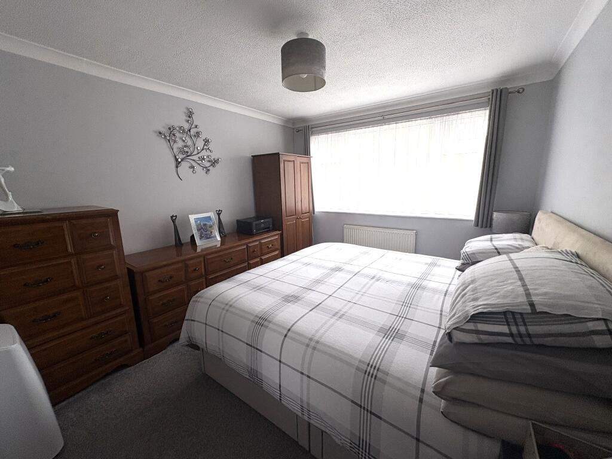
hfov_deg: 102.1
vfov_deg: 85.7
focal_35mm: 14
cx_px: 306
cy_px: 230
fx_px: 248
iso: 50
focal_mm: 2.22
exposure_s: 1/99
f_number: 2.2
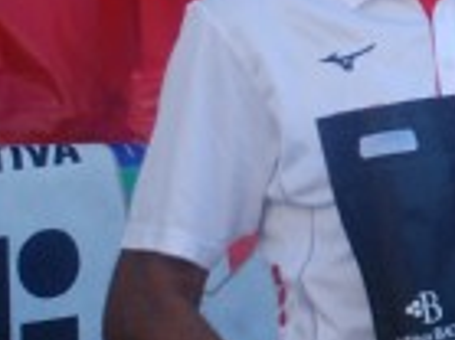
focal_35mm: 249
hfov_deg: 7.7
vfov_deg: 6.0
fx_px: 3270
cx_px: 874
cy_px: 188
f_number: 4.5
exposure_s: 1/1000
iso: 1000
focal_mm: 40
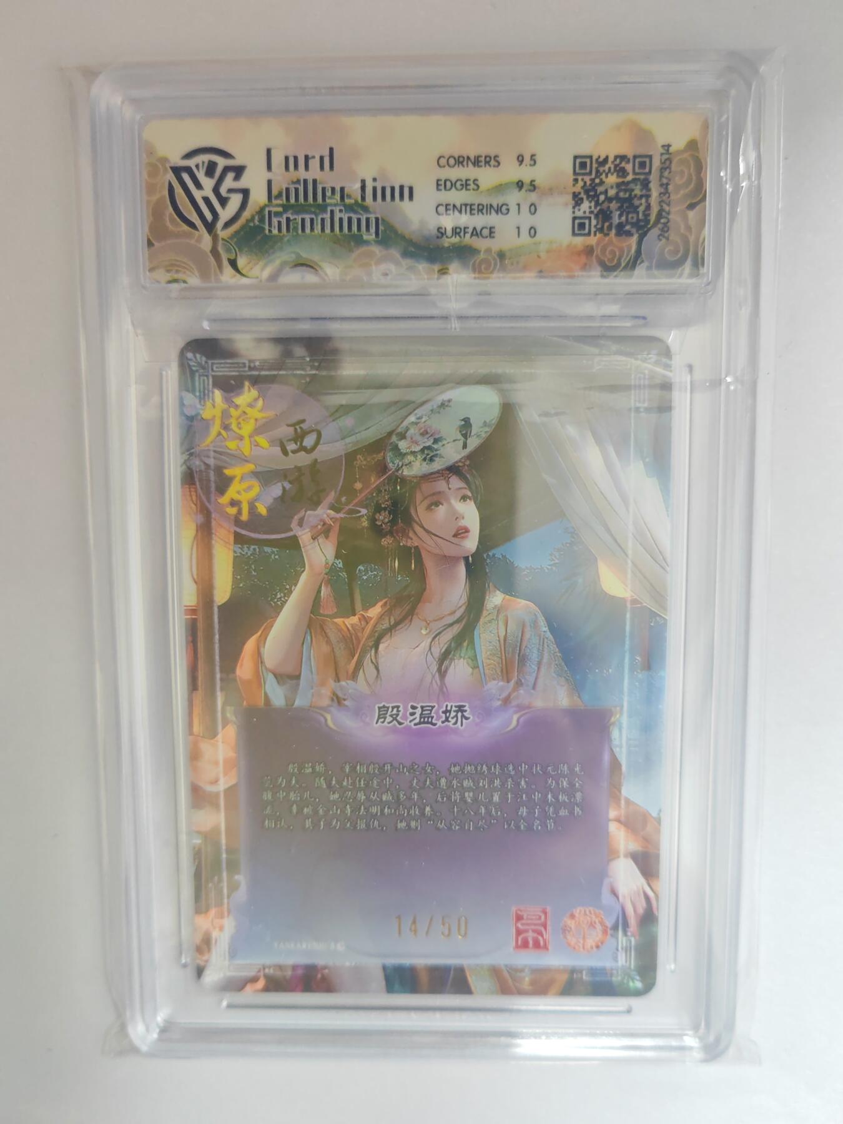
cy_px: 562
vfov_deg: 65.3
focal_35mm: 27
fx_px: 877
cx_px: 422
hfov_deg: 51.4
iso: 320
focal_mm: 5.52
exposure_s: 1/100
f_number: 1.95
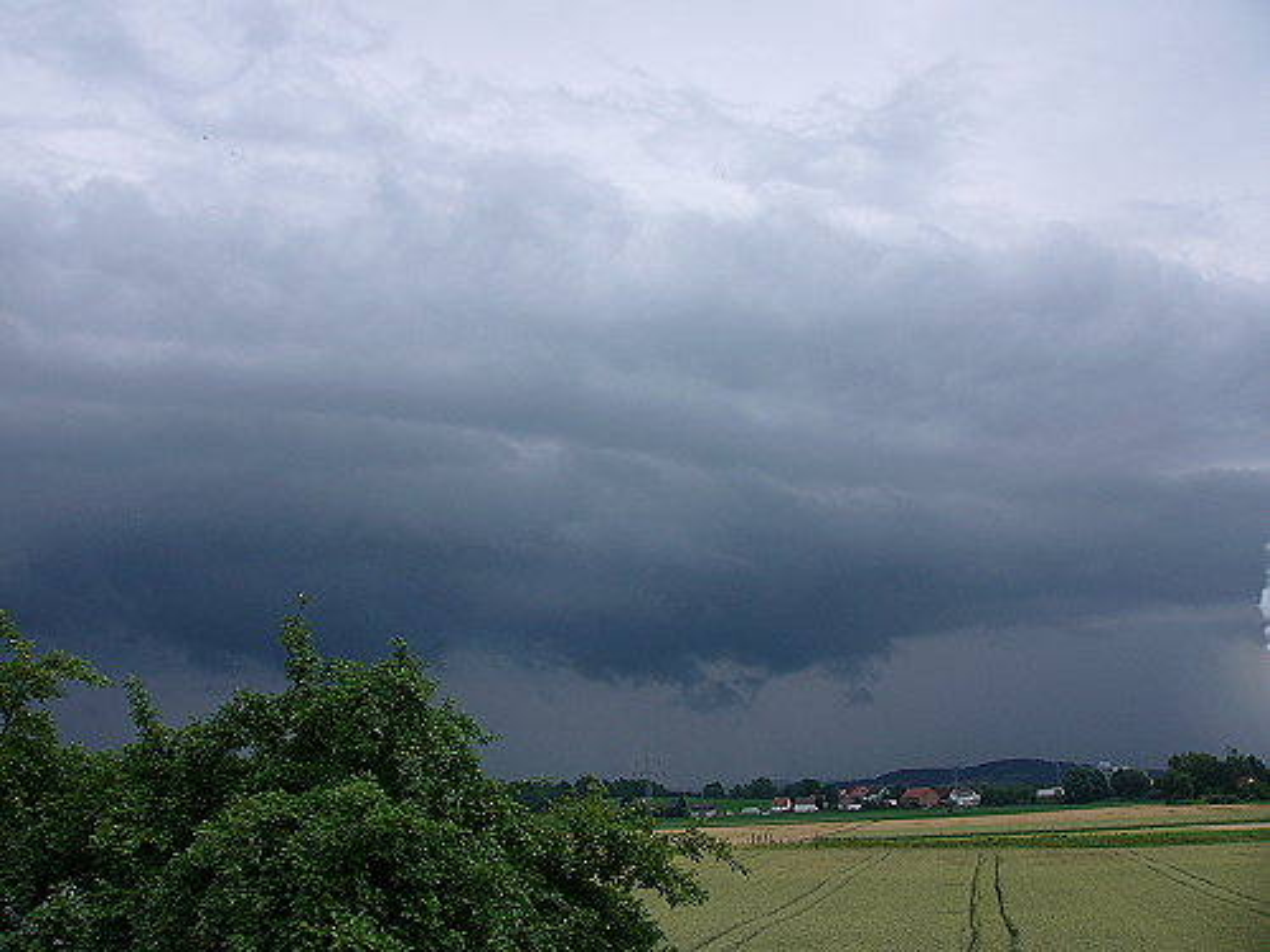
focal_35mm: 36
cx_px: 635
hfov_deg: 51.4
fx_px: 1321
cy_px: 476
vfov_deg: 39.7
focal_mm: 6
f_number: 4.6
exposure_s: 1/500
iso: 50
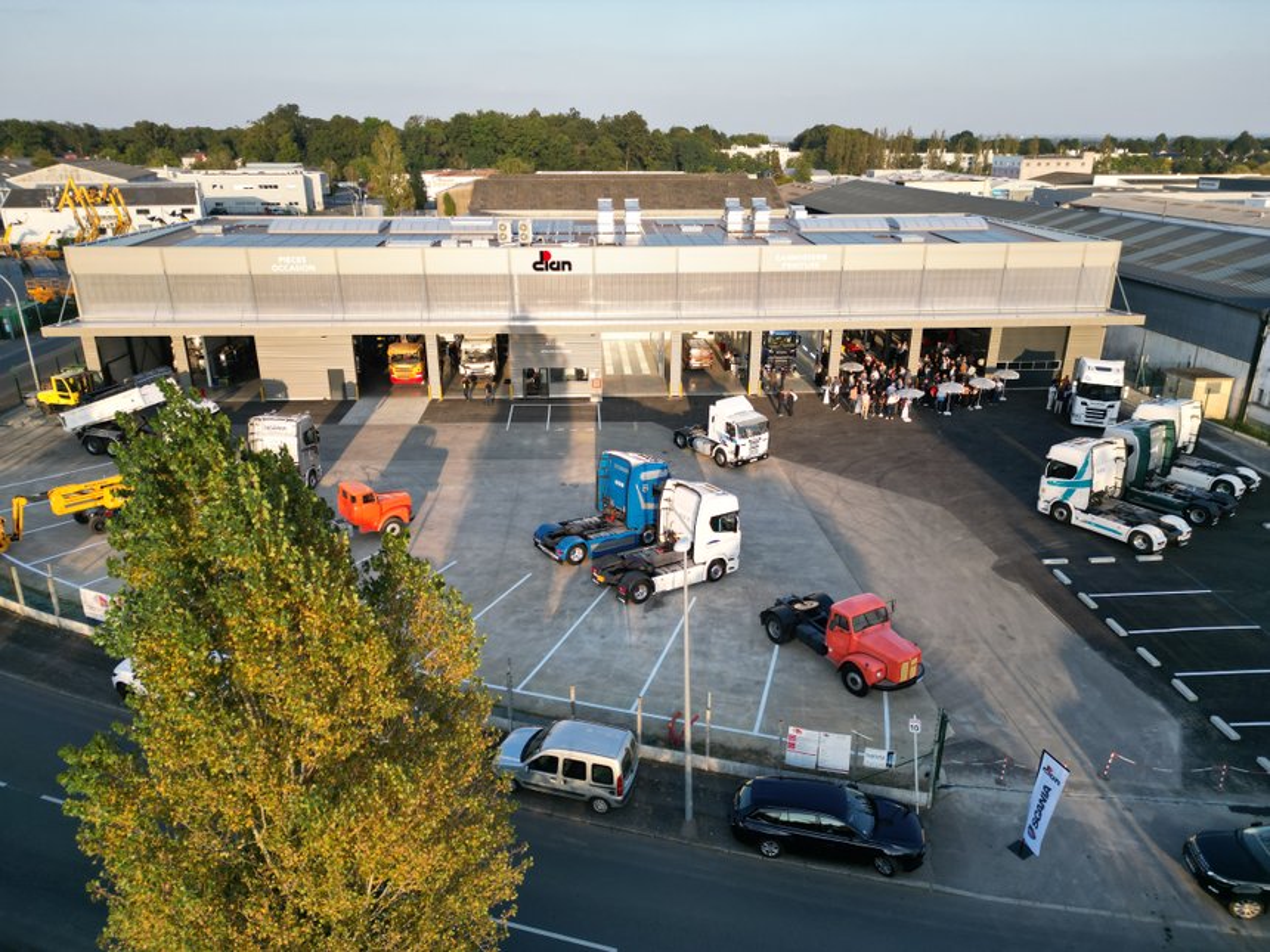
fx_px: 881
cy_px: 476
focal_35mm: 24
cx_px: 635
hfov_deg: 71.6
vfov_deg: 56.8
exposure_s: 1/1250
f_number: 1.7
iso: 150
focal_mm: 6.72
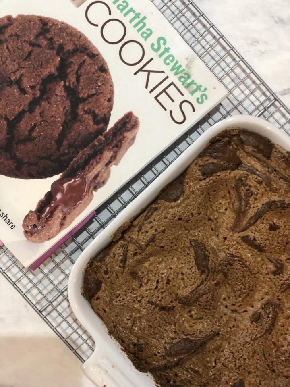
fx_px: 581
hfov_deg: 28.0
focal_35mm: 52
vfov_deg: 36.8
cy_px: 194
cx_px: 145
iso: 100
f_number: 2.4
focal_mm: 6
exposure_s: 1/40
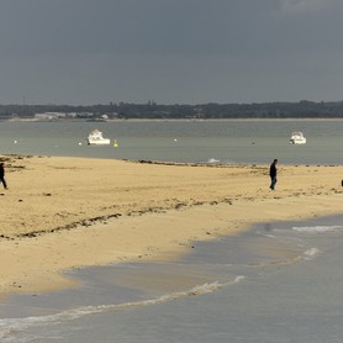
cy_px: 172
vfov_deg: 4.5
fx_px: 4327
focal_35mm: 386
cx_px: 172
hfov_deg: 4.5
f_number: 9
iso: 100
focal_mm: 200
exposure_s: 1/160
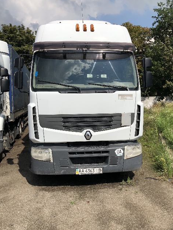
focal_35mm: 32
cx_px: 84
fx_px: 213
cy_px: 115
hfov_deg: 44.2
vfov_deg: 56.8
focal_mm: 3.99
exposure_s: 1/3436
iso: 25
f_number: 1.8
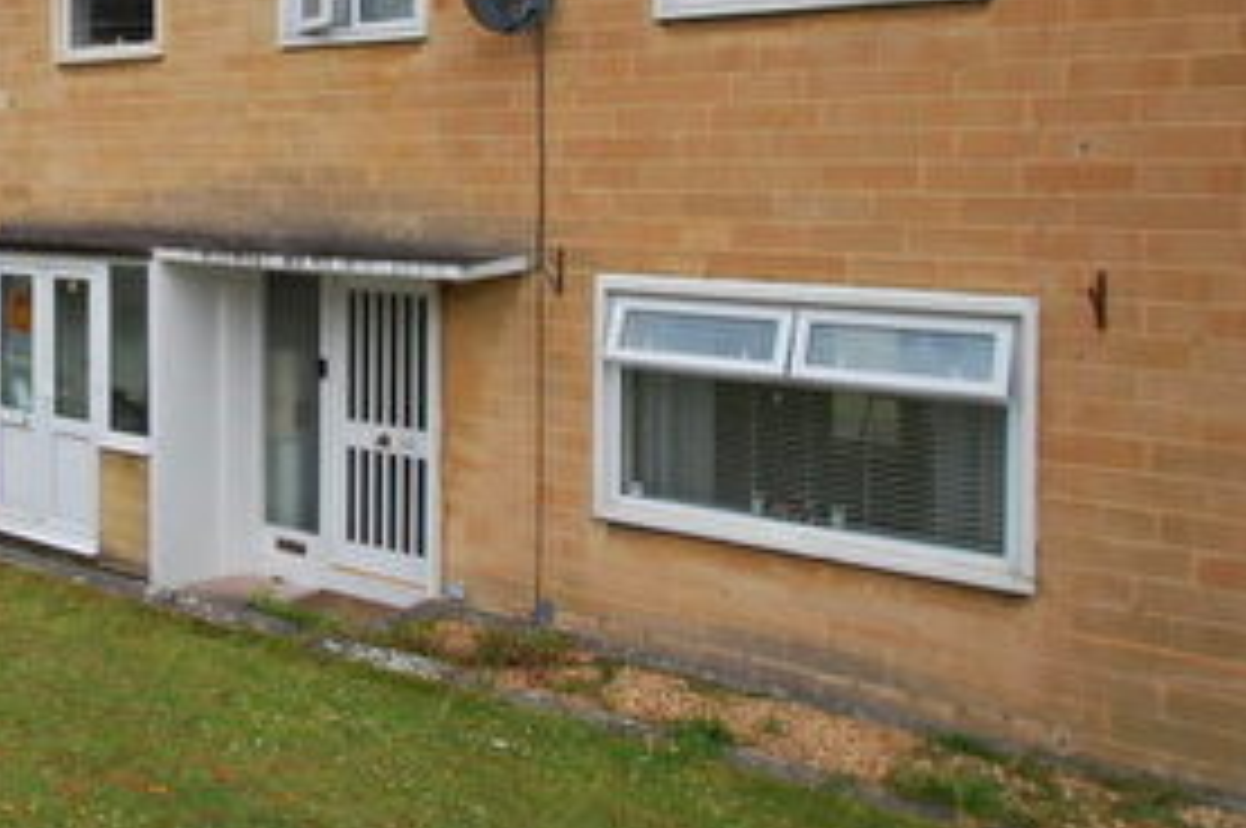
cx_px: 166
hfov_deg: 46.6
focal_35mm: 38
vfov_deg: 33.8
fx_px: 1314
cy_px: 153
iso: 100
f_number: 8
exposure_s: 1/250
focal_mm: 10
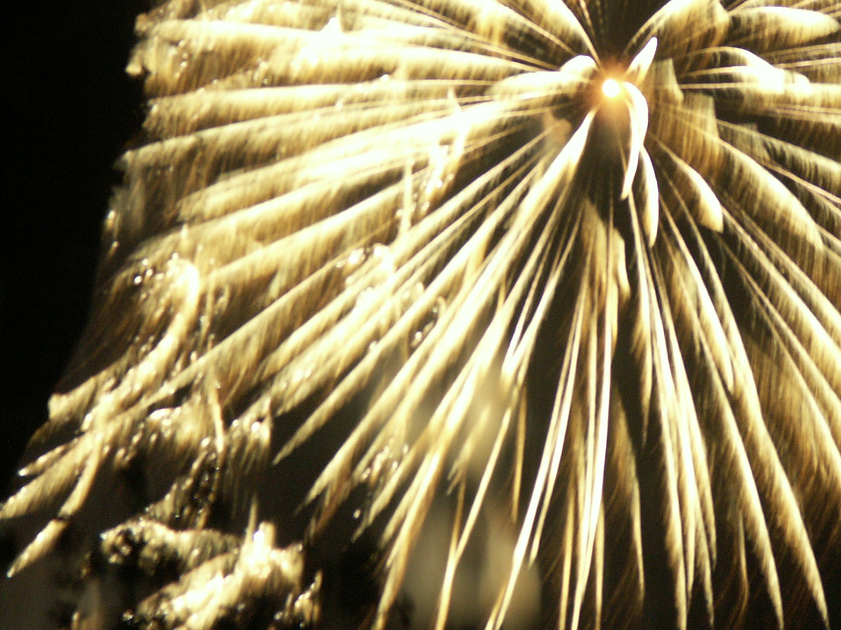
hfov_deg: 6.1
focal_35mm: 327
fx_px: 7943
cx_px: 601
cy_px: 220
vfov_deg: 4.5
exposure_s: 2
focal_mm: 50.69
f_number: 3.5
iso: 100
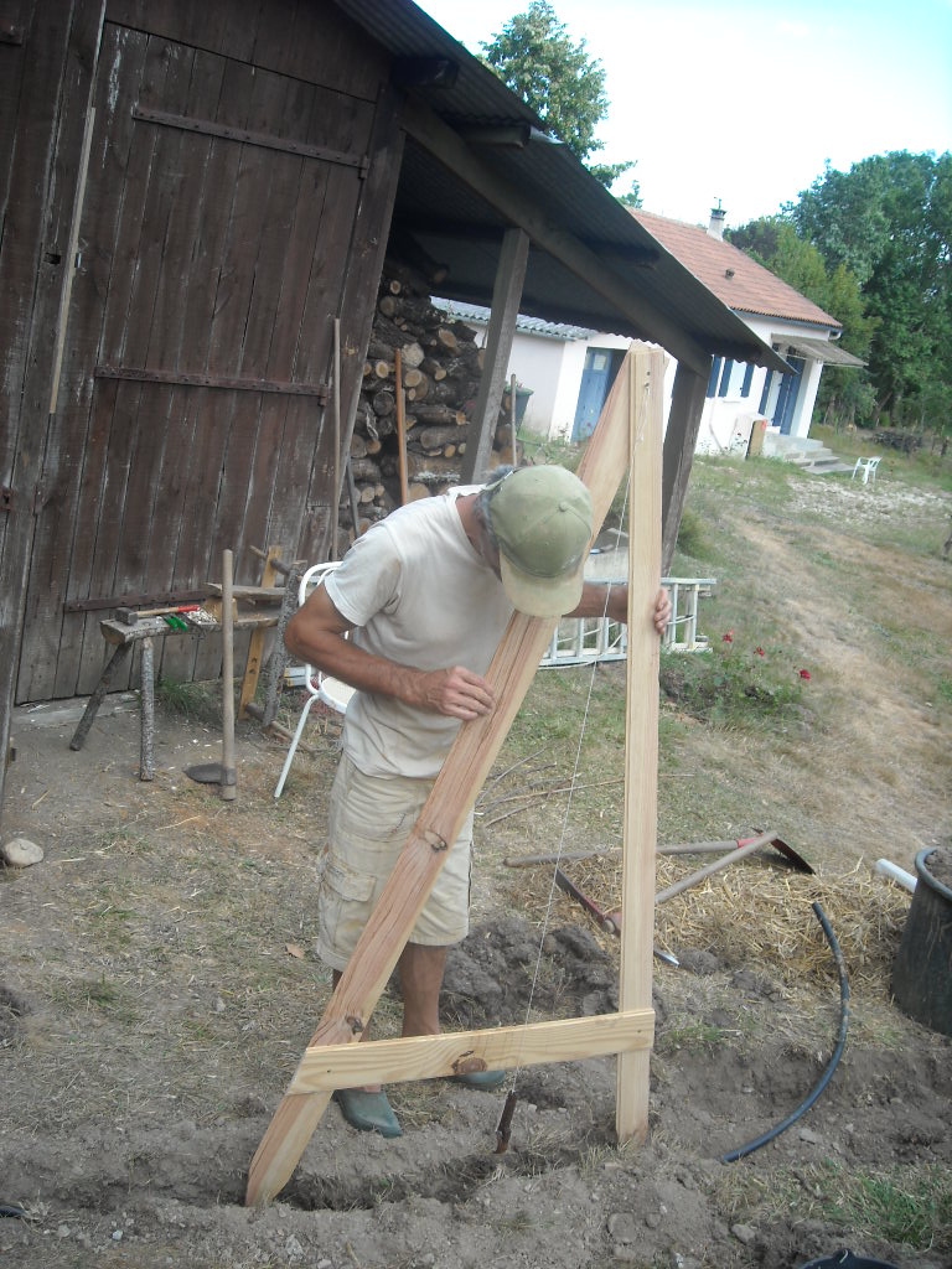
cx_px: 476
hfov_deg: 40.7
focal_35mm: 35
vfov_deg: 52.6
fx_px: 1283
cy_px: 634
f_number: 2.8
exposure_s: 1/154
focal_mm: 5.7
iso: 64
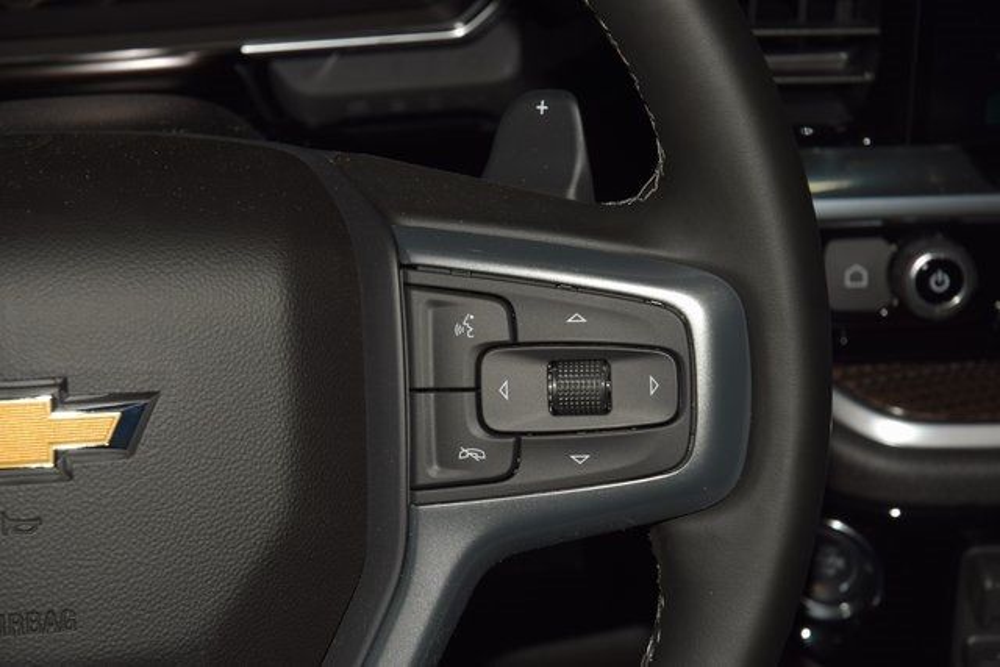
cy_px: 334
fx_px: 2917
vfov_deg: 13.0
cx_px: 500
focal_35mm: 105
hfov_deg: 19.5
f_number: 8
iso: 100
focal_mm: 70
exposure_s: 1/125
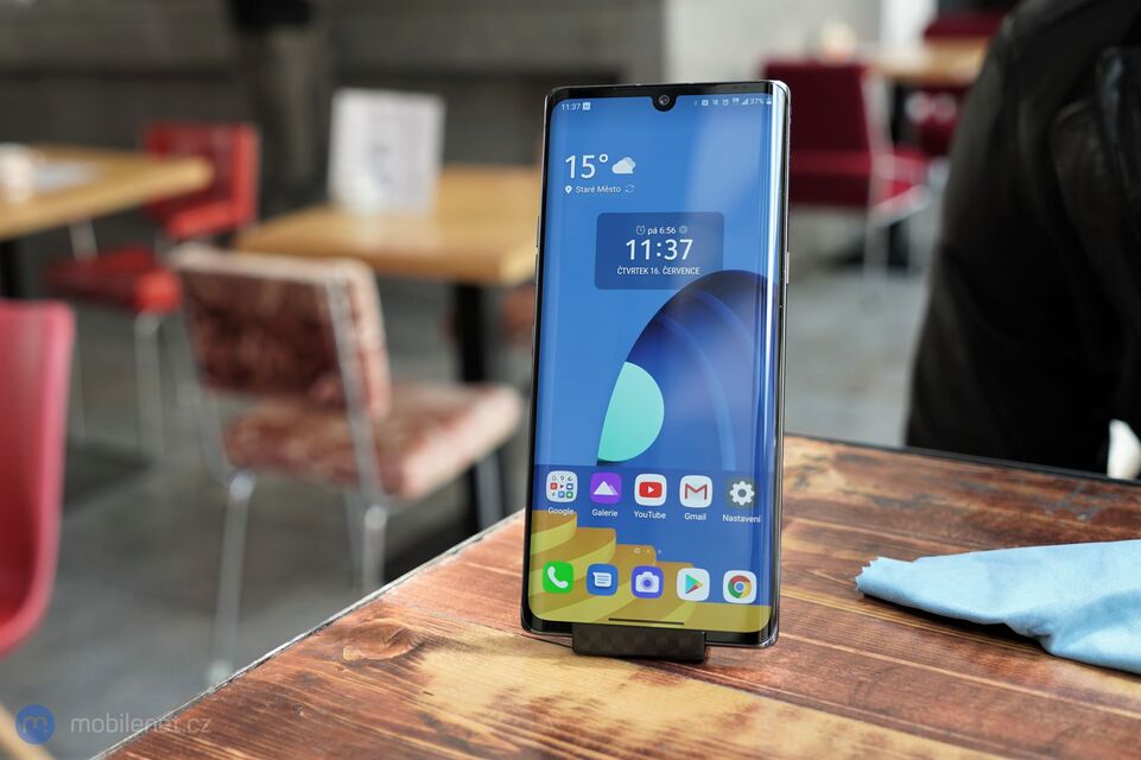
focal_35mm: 36
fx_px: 1141
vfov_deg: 36.8
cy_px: 380
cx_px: 570
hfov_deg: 53.1
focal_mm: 36
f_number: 4.5
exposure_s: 1/80
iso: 125
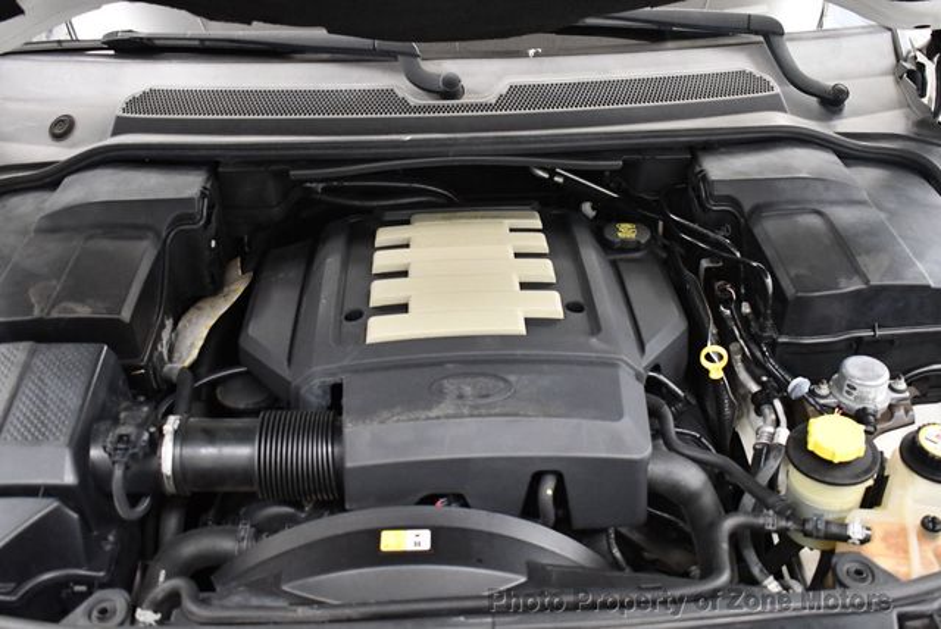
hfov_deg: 53.1
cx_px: 470
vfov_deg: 36.9
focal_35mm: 36
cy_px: 314
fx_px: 942
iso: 3200
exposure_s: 1/125
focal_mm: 18
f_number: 3.5
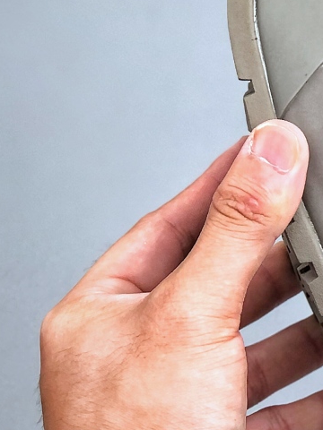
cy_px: 280
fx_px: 2127
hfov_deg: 8.5
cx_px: 432
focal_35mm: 171
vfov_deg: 11.5
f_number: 2.8
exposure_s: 1/50
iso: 25
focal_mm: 6.6
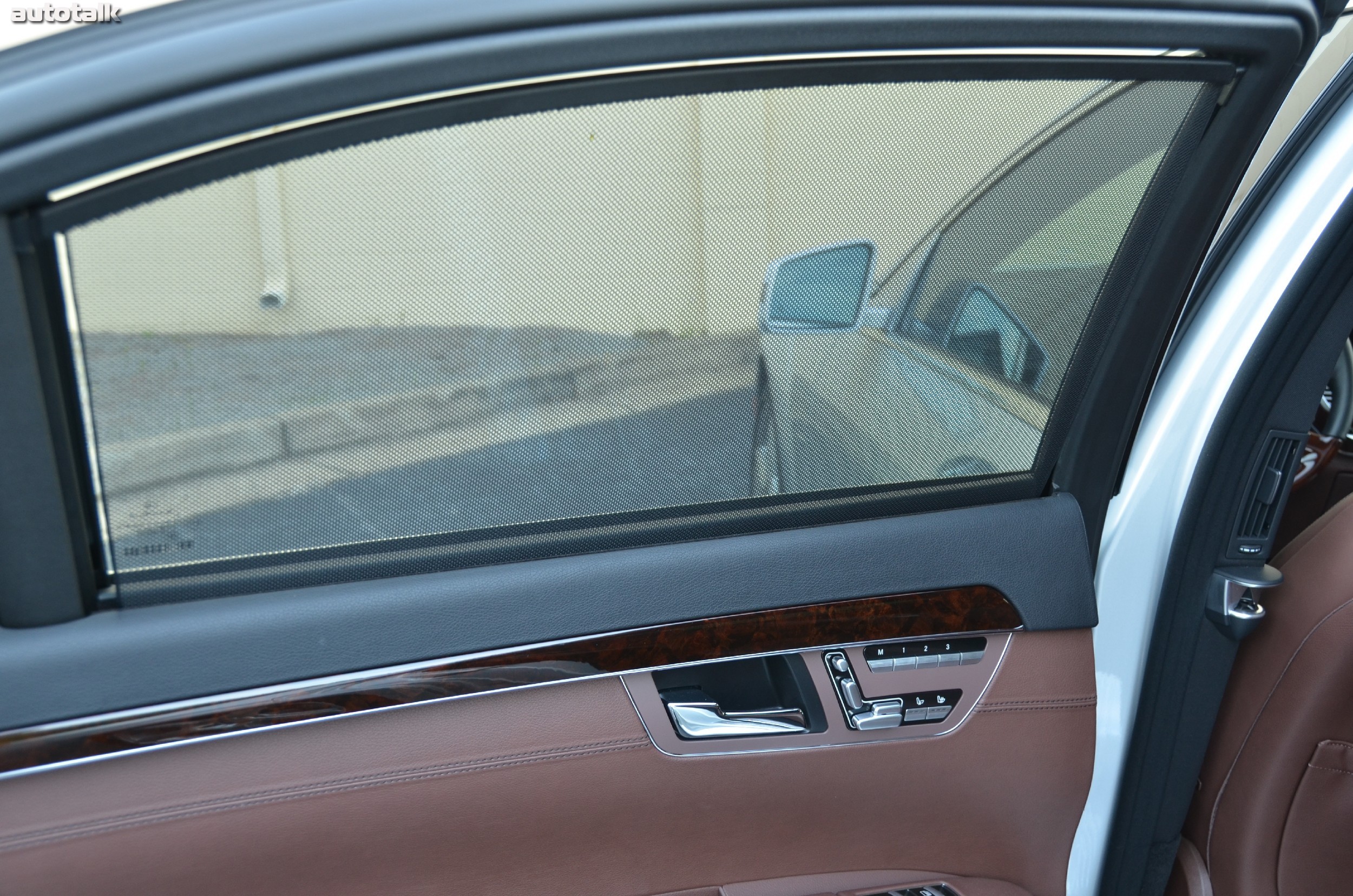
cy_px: 448
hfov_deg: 53.2
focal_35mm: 36
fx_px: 1350
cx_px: 676
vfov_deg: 36.7
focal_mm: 24
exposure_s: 1/60
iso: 400
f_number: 4
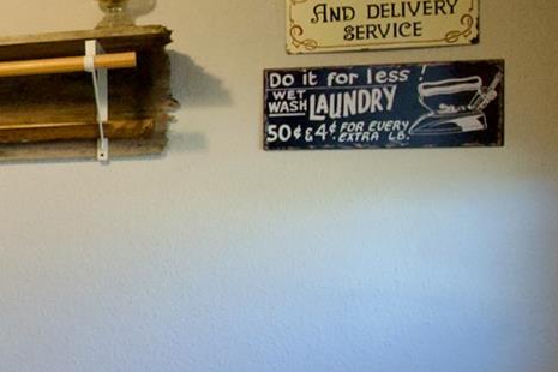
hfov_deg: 23.5
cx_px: -310
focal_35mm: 66
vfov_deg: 20.6
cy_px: 242
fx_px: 1023
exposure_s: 1/50
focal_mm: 10
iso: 2000
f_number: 7.1
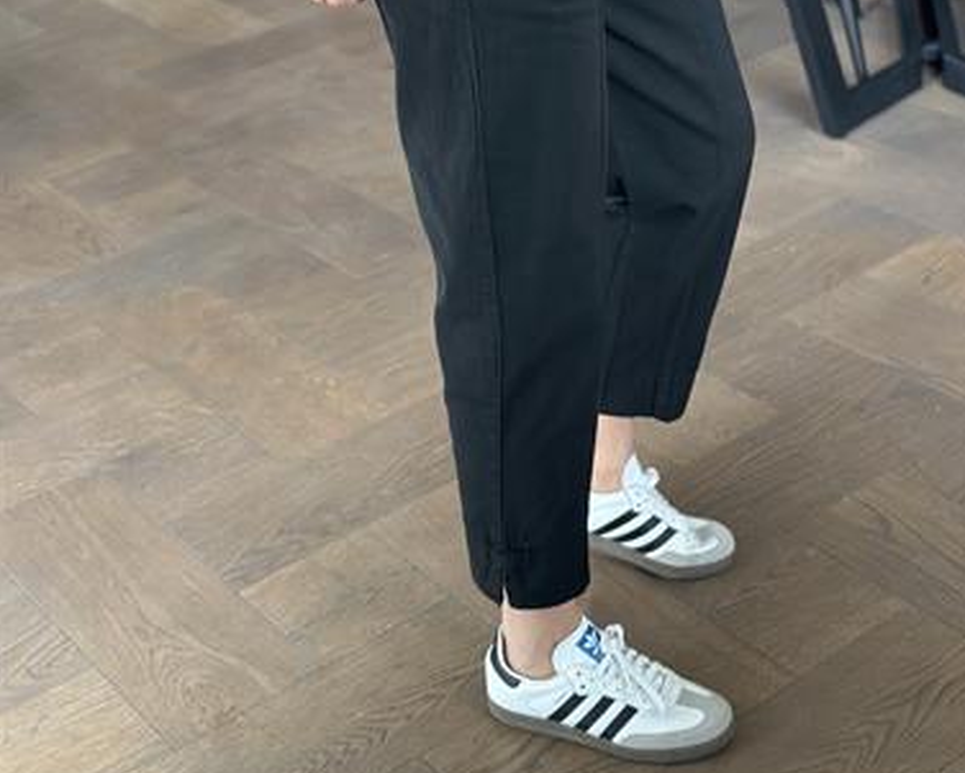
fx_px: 1800
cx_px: 485
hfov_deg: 30.0
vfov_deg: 24.0
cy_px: 226
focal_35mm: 63
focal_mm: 6.86
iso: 500
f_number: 1.78
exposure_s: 1/40
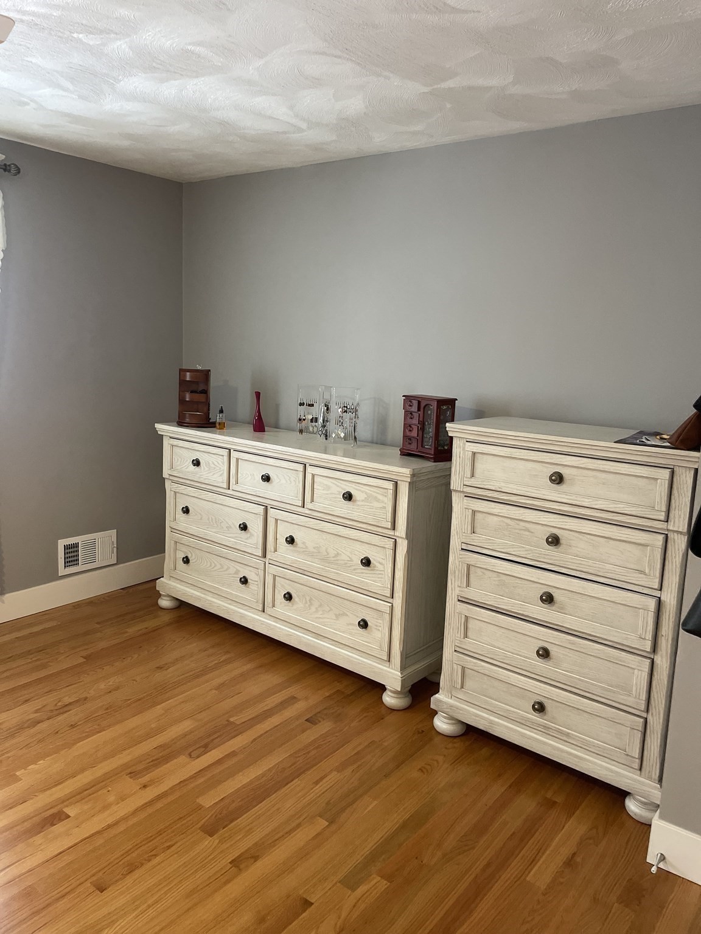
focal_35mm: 26
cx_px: 350
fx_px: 702
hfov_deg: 53.1
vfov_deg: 67.3
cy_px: 467
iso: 320
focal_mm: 4.2
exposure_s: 1/60
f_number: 1.6
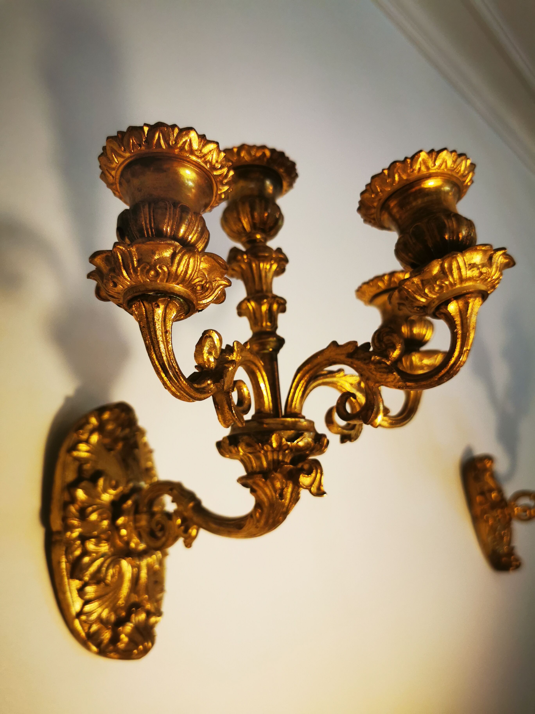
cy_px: 357
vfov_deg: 65.3
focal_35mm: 27
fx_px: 556
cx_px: 268
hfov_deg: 51.4
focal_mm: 5.56
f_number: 1.6
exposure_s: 1/50
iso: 200
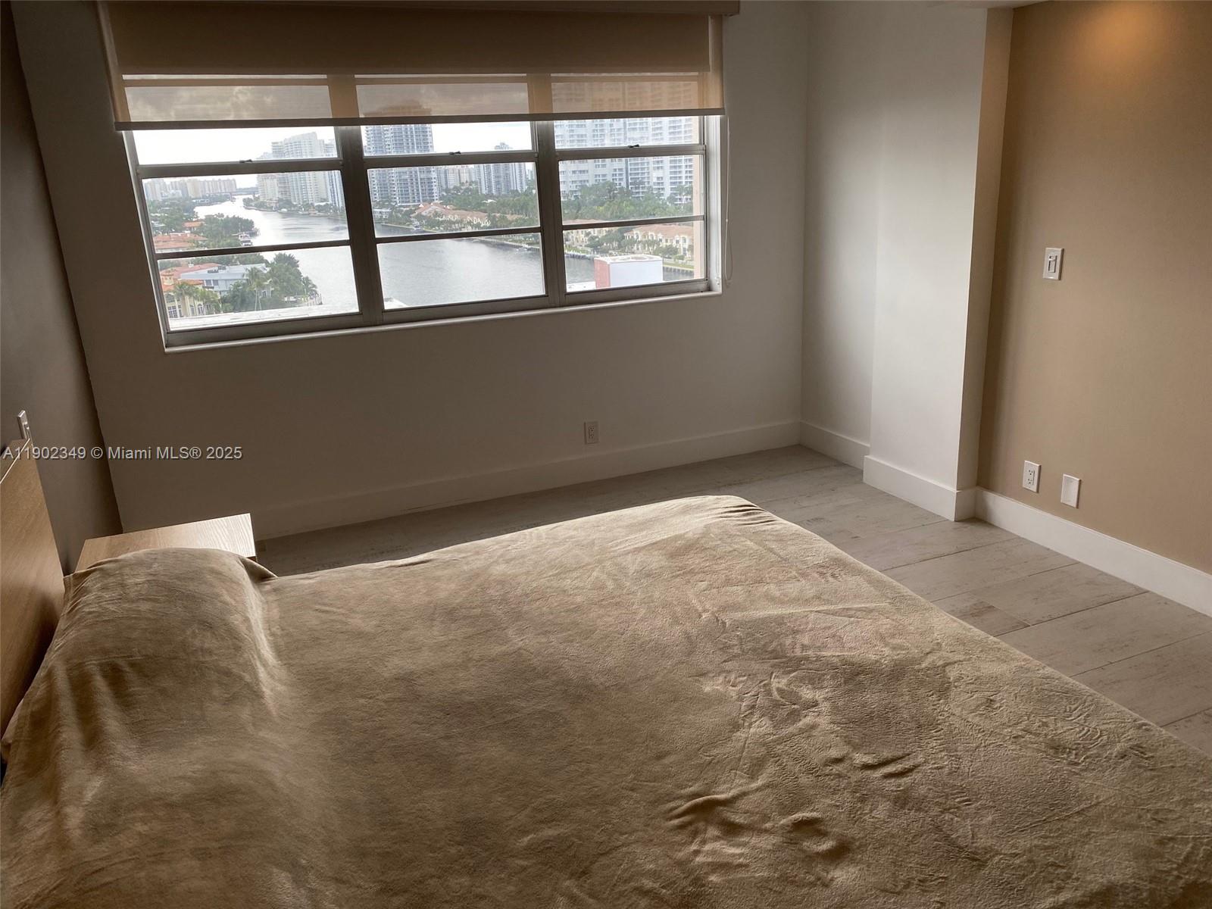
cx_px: 606
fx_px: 910
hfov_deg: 67.3
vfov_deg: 53.1
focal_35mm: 26
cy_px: 454
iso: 32
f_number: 1.8
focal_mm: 4.25
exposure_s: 1/884
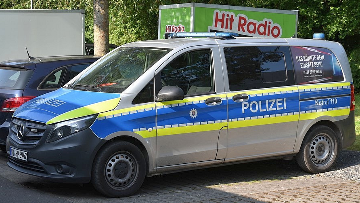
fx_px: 706
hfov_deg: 28.6
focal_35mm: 74
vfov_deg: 16.3
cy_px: 104
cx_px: 180
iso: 280
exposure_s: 1/250
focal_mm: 70
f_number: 8
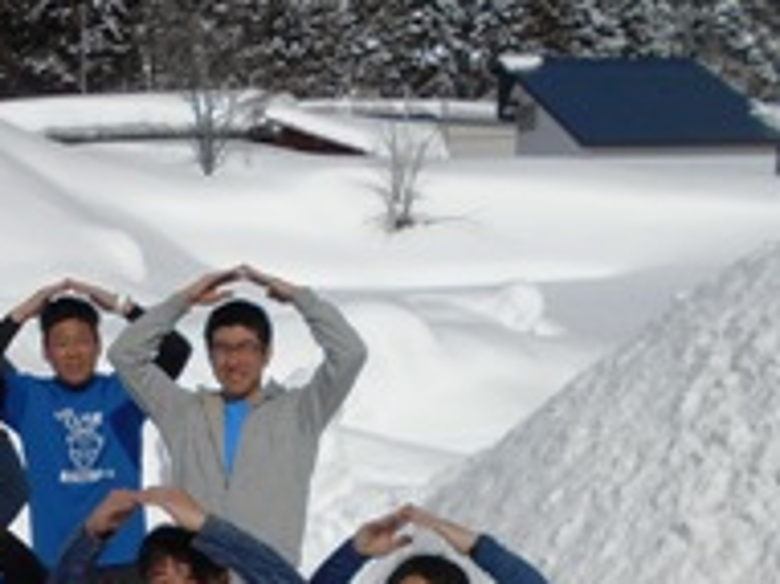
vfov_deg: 22.5
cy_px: 653
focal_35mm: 61
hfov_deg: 31.2
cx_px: 200
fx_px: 1374
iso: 80
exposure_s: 1/800
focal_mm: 4.6
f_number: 8
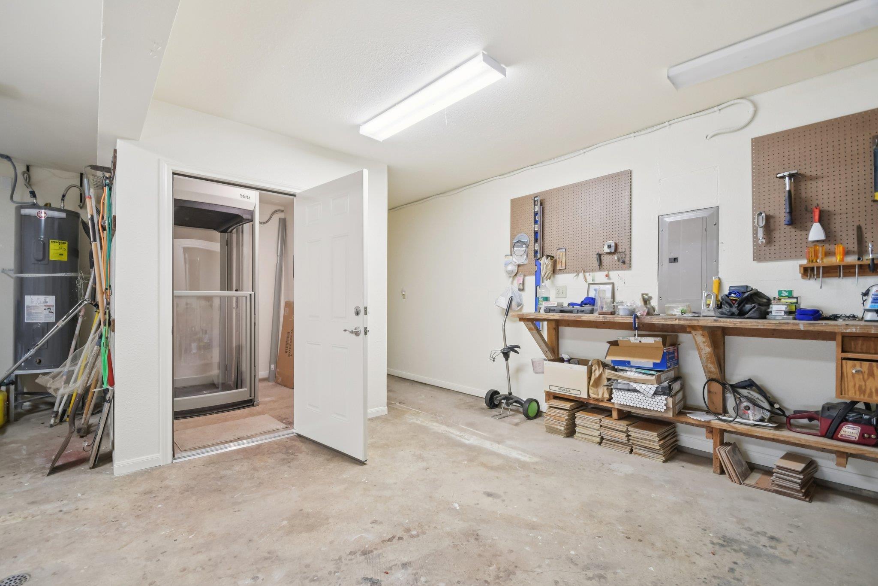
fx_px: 366
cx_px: 439
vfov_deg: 77.3
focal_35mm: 15
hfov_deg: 100.4
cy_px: 293
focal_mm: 10
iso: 400
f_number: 8
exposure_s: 1/5
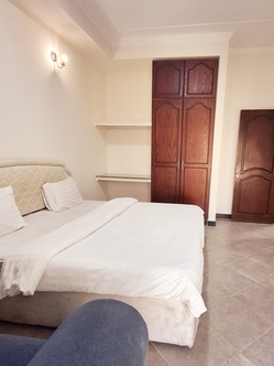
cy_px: 201
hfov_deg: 60.6
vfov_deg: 76.2
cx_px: 165
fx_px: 232
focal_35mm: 22
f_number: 2.2
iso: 160
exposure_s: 1/50
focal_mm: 1.64
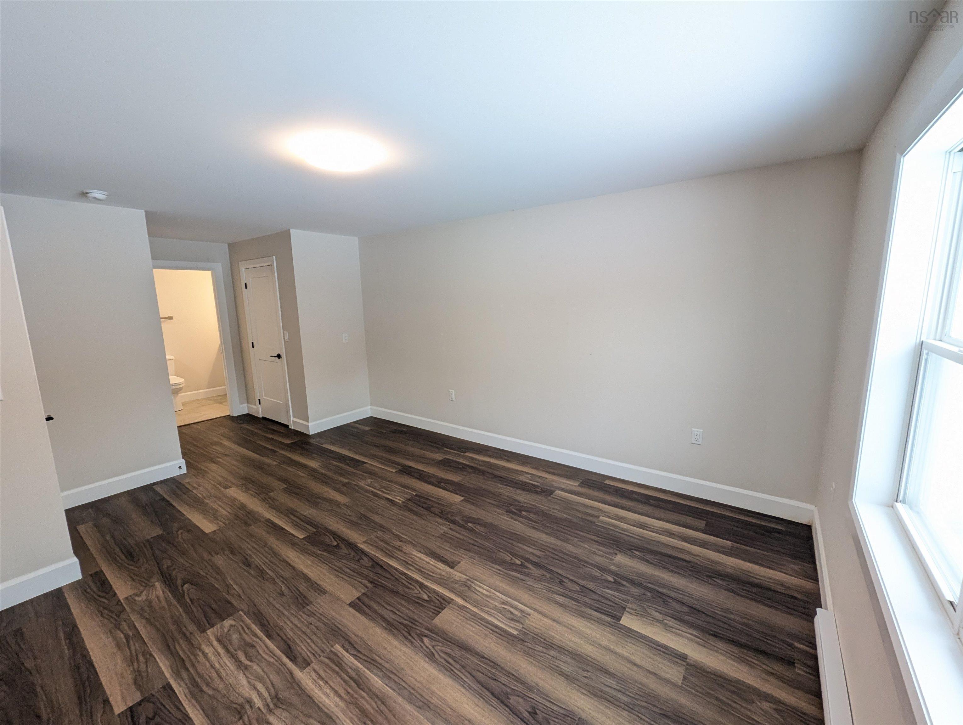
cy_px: 362
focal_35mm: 13
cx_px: 482
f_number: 2.2
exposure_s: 1/40
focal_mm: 1.95
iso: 220
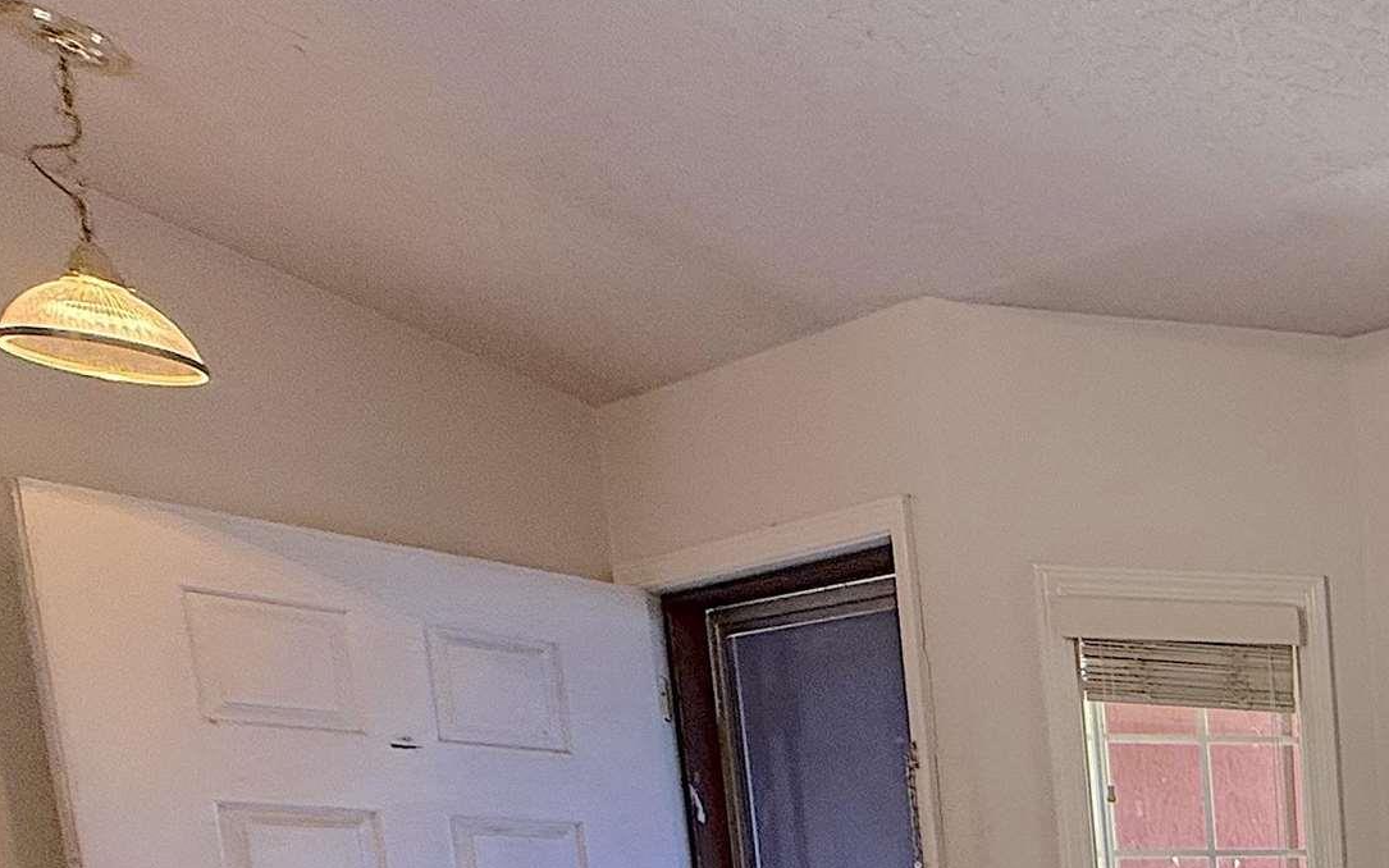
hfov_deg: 31.9
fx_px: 1590
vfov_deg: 25.7
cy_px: 1159
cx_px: 1922
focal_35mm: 42
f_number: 2.2
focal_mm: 2.22
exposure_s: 1/120
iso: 80
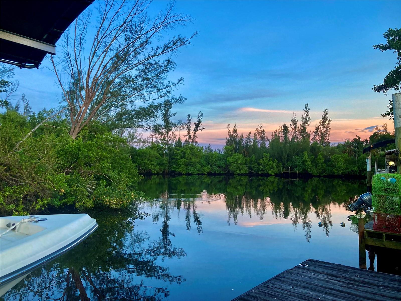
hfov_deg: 63.4
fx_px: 324
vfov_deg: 49.7
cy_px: 150
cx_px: 200
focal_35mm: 28
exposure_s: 1/116
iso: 80
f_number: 1.8
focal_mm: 3.99
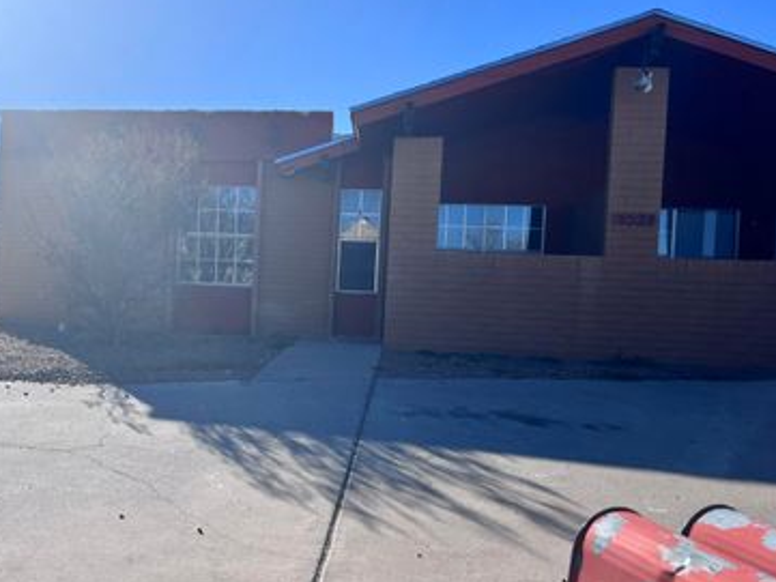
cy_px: 308
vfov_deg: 39.7
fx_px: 807
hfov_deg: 50.3
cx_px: 247
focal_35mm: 36
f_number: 1.6
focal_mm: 5.1
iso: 50
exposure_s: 1/5076
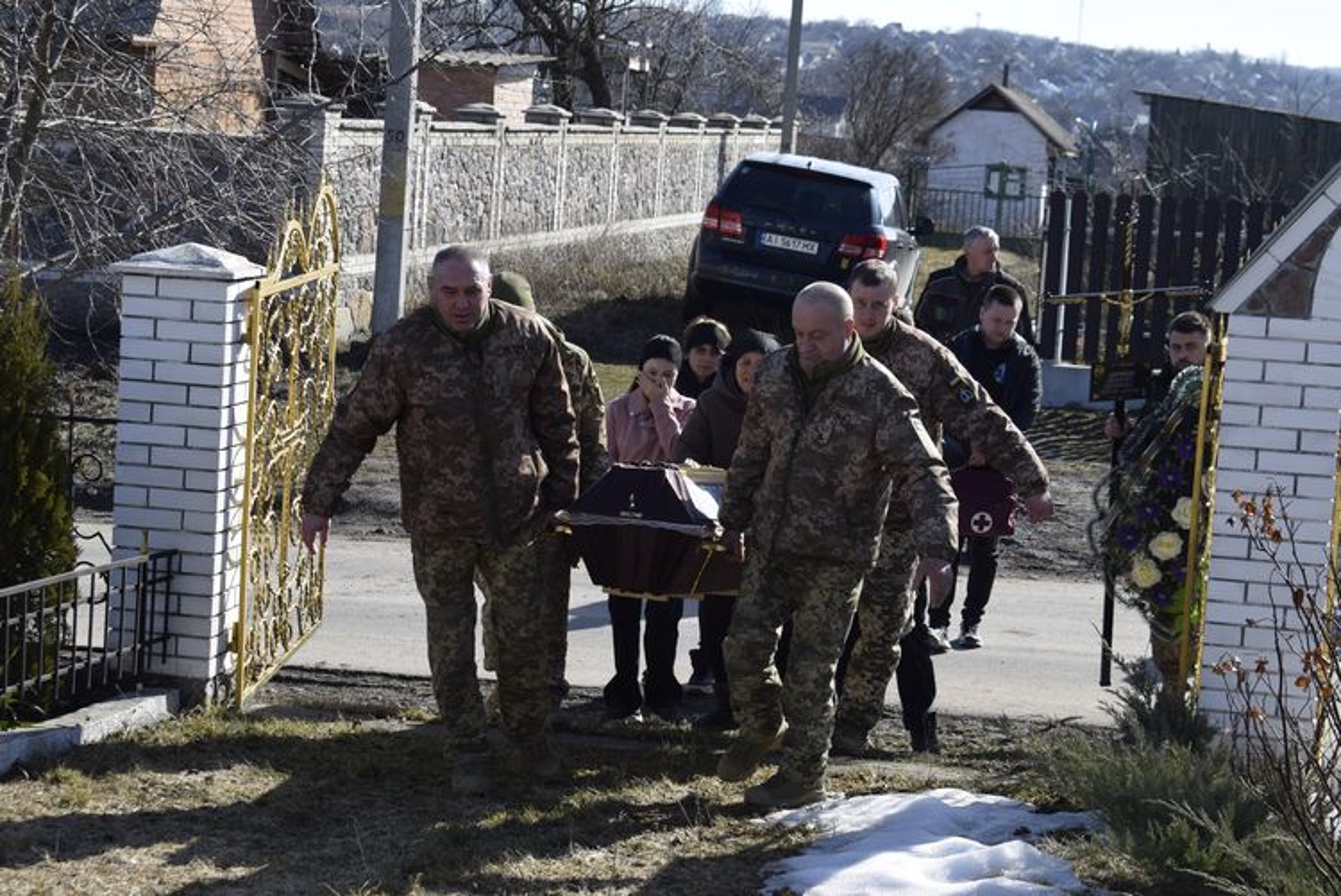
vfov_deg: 16.6
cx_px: 670
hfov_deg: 24.6
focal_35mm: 82
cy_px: 448
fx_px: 3075
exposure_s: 1/320
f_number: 9
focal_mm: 55
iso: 200
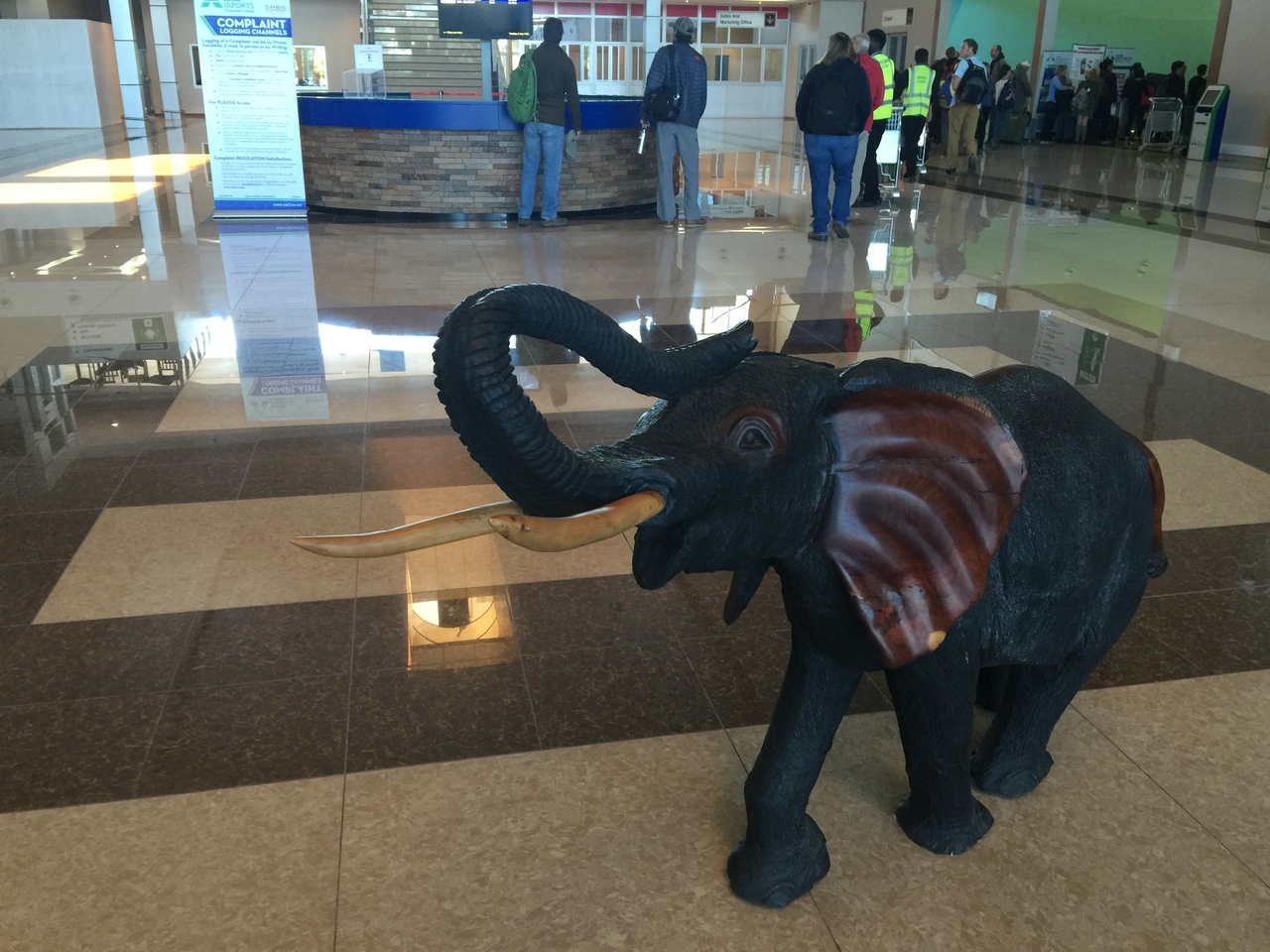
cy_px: 476
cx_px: 635
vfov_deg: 48.2
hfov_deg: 61.7
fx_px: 1064
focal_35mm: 29
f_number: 2.2
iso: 64
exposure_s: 1/17
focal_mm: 4.15
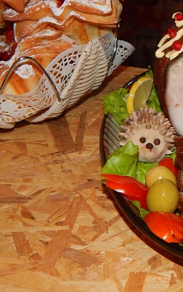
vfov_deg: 32.4
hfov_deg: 19.3
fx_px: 503
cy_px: 130
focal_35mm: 63
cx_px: 225
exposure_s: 1/30
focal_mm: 6.8
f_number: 3.4
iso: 200
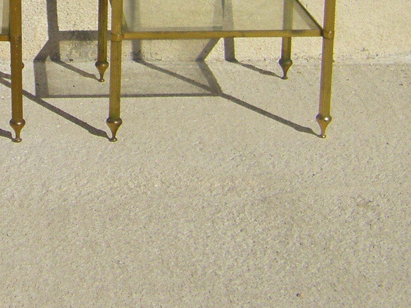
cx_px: 23
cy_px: -70
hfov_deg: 16.4
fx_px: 1401
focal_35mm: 118
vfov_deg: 12.2
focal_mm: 6.3
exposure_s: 1/500
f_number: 7
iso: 64
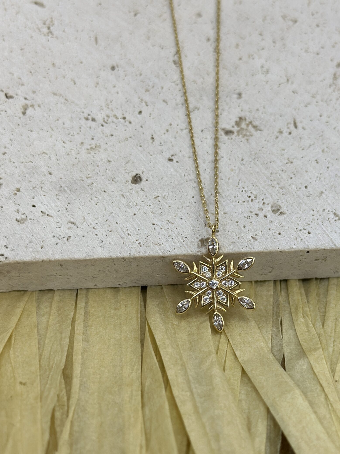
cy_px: 251
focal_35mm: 59
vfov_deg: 32.7
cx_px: 206
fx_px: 773
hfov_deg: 24.8
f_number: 1.78
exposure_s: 1/439
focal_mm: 6.86
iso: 80
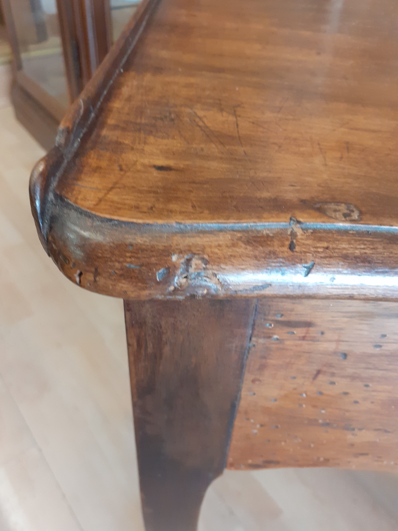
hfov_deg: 49.7
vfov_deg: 63.4
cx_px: 194
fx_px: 429
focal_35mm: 28
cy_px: 256
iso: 200
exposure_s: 1/33
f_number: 1.9
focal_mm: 3.6
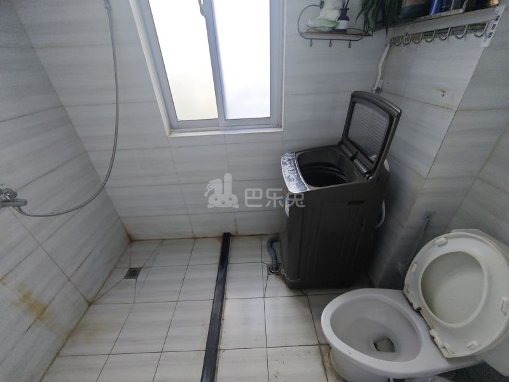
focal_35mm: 14
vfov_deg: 85.7
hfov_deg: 102.1
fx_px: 206
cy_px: 191
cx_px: 254
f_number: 2.2
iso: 80
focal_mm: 2.16
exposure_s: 1/65
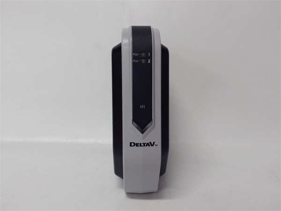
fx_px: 219
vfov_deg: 51.4
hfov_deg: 65.3
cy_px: 106
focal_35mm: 27
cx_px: 140
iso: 148
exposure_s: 1/33
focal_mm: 3.79
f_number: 2
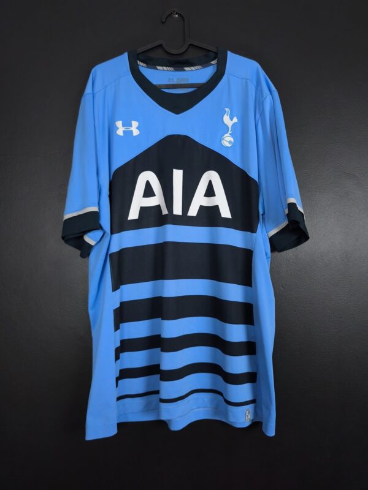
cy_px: 245
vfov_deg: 73.9
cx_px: 184
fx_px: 326
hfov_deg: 58.9
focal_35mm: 23
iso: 400
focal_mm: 6.57
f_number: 1.6
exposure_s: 1/100
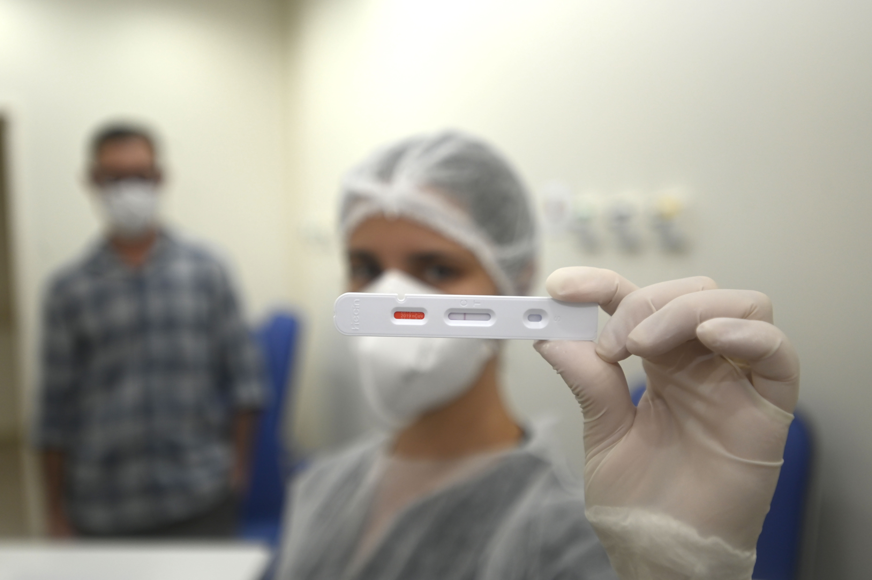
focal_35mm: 32
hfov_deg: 58.7
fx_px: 775
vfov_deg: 41.1
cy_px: 290
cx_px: 436
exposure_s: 1/200
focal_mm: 32
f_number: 2.8
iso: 800
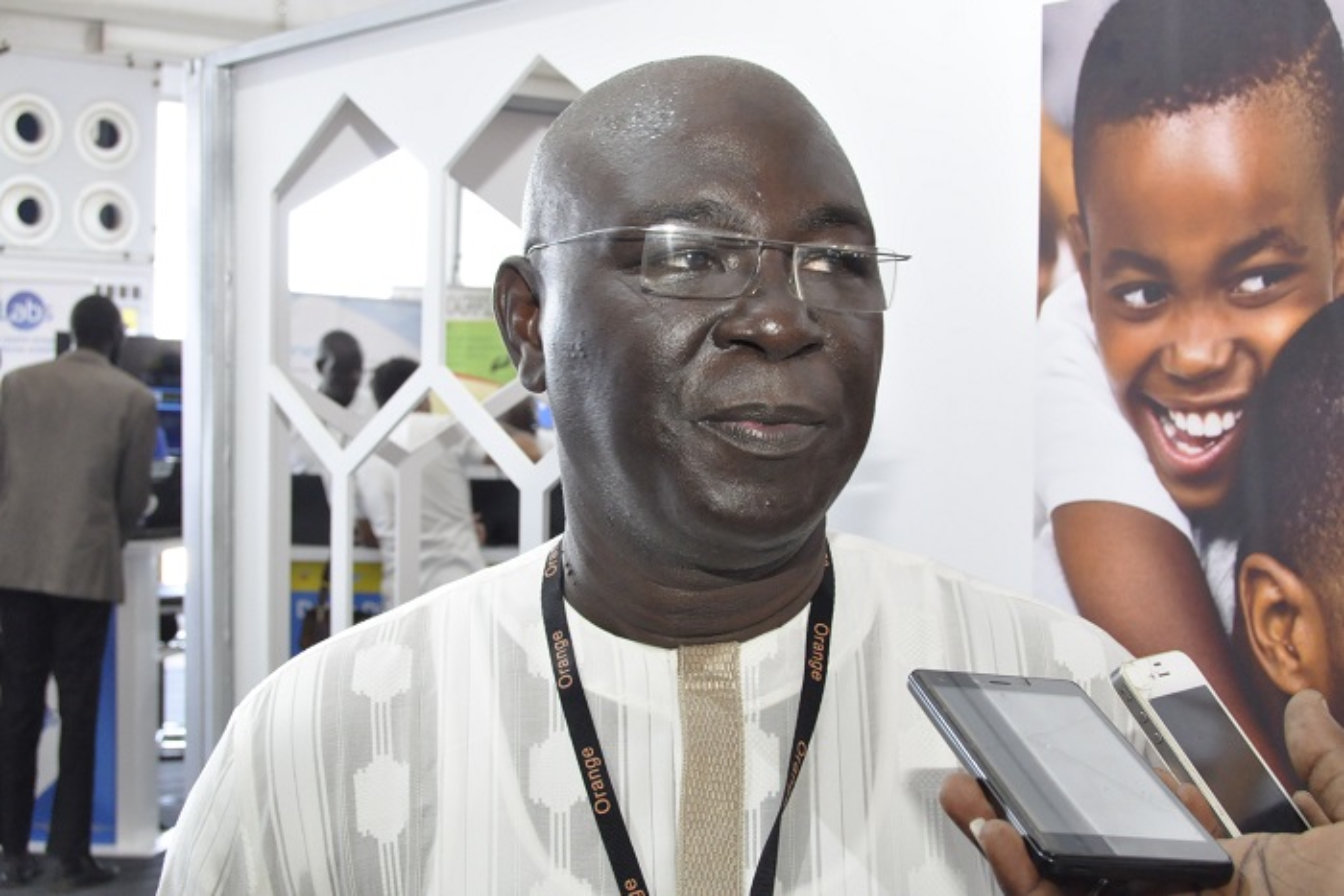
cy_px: 448
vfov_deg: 23.8
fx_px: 2128
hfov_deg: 35.0
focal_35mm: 57
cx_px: 672
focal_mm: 38
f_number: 8
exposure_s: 1/60
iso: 2800
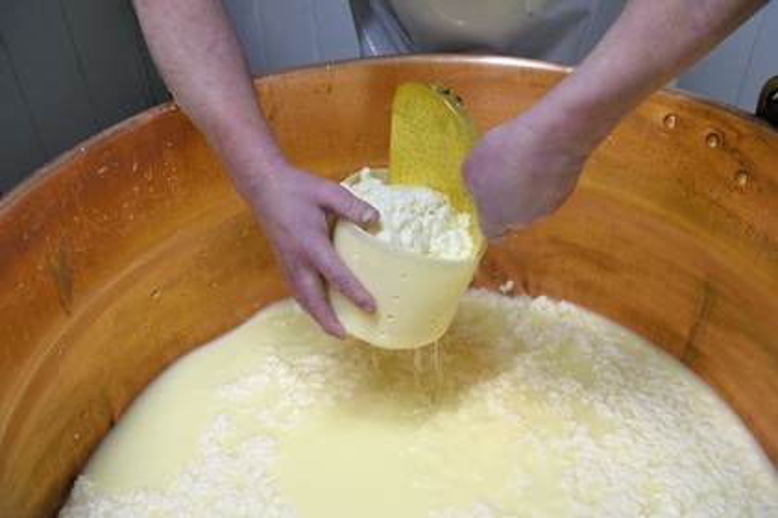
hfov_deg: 55.8
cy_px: 259
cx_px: 389
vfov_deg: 38.8
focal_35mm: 34
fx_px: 734
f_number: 5.6
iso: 1600
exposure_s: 1/50
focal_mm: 34
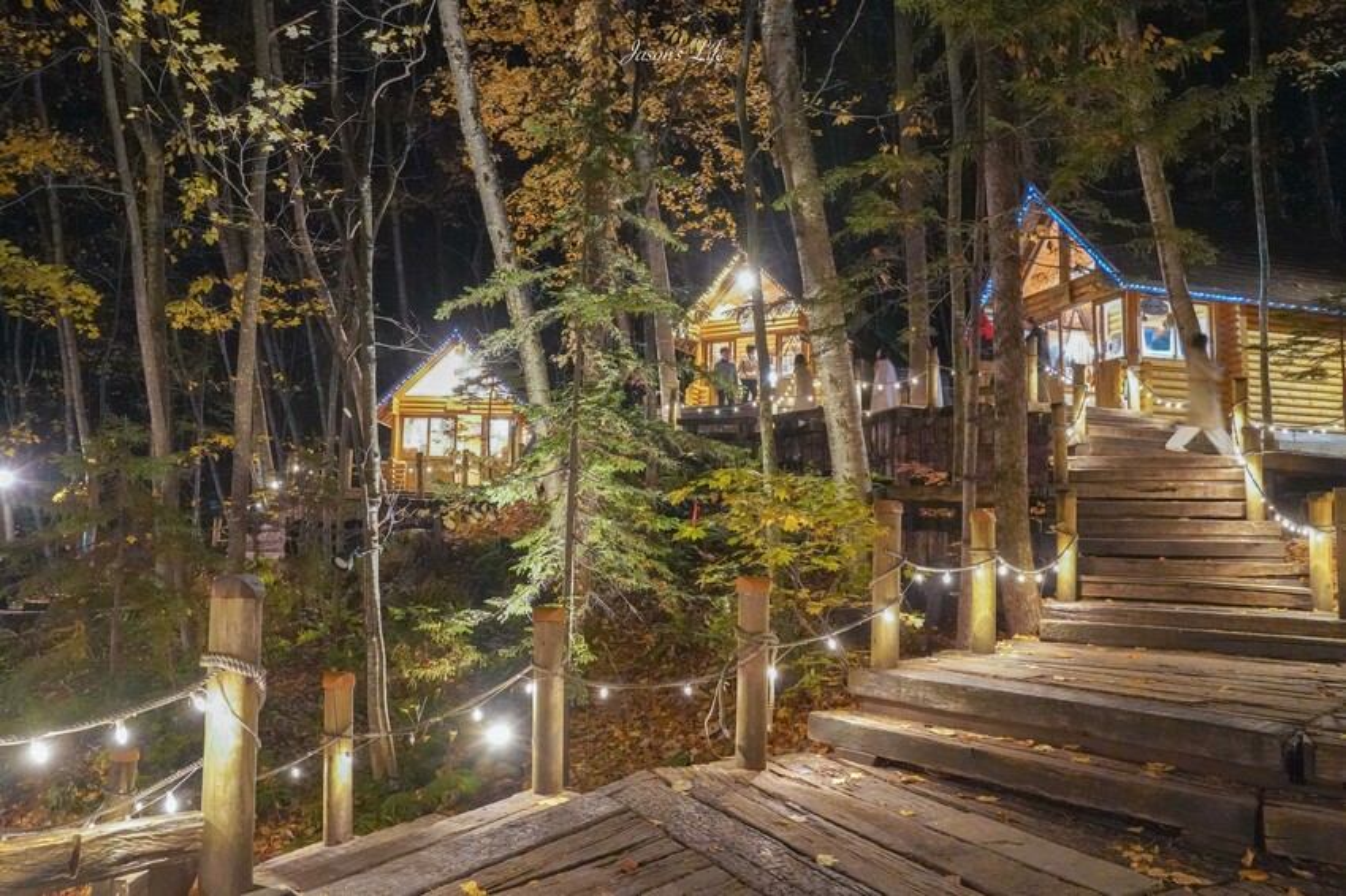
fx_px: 897
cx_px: 673
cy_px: 448
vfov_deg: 53.1
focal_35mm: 24
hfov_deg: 73.8
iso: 12800
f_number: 5
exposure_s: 1/10
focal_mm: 24
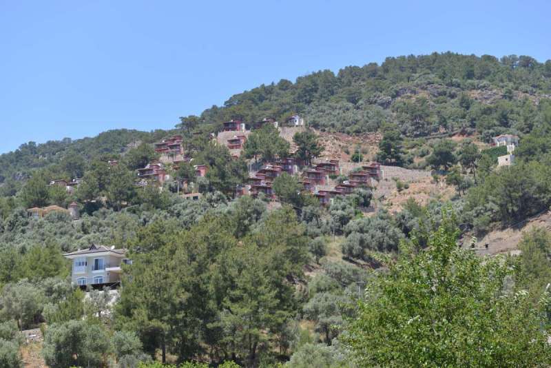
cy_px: 184
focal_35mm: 60
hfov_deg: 33.4
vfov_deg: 22.6
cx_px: 276
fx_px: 919
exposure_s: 1/125
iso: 100
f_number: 5.6
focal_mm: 60
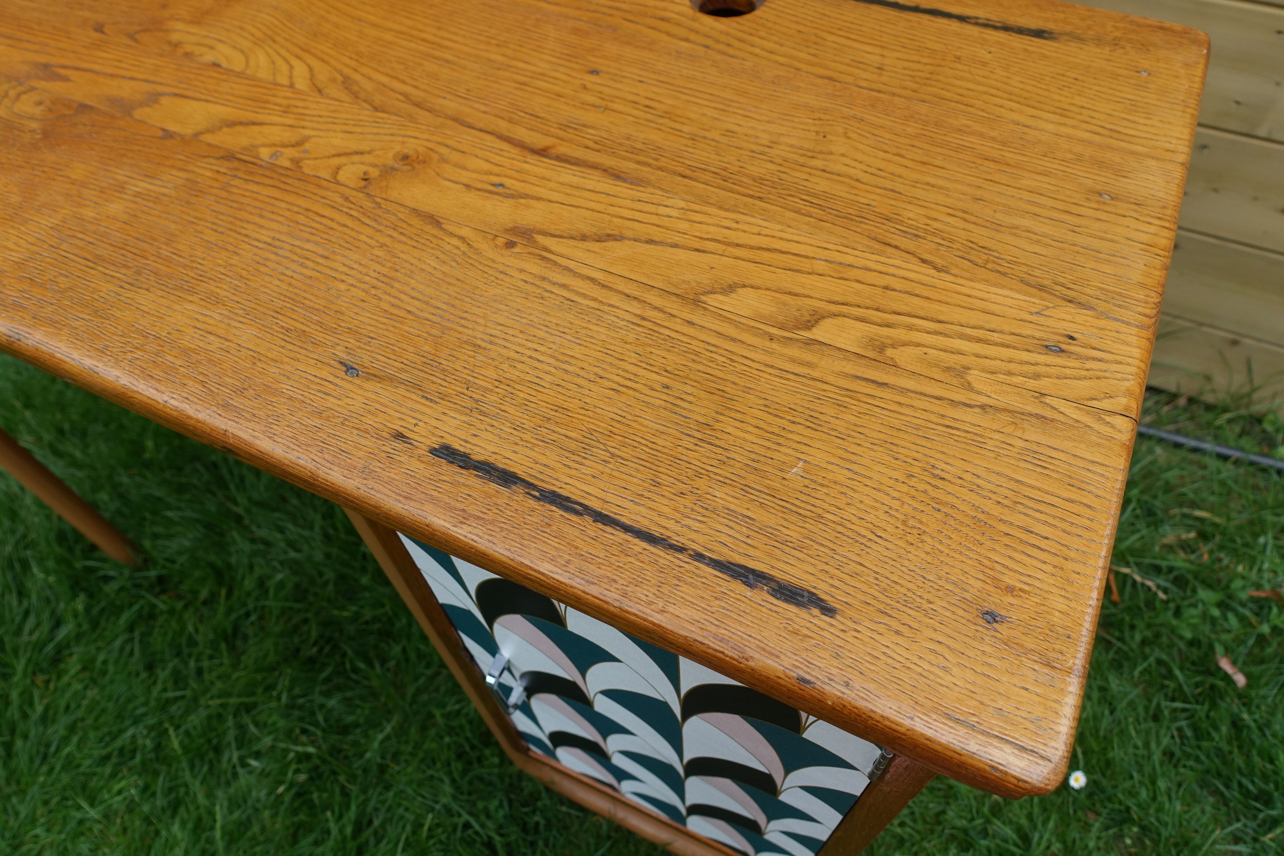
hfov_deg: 73.7
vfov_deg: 53.1
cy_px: 428
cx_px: 642
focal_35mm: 24
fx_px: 856
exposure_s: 1/800
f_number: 2.8
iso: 125
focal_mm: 8.8
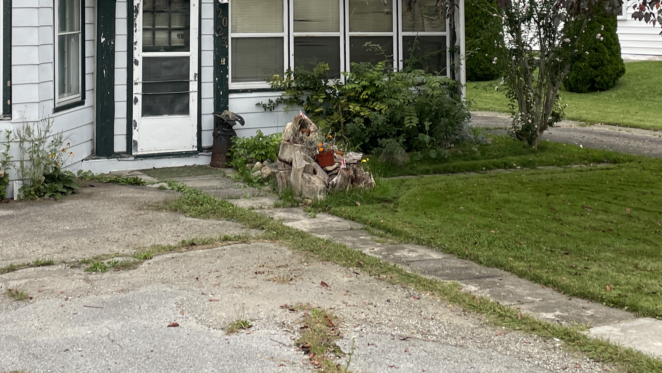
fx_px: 1001
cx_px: 263
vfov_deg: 20.3
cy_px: -12
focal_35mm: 57
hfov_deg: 36.5
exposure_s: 1/121
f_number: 1.6
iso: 40
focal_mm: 4.2
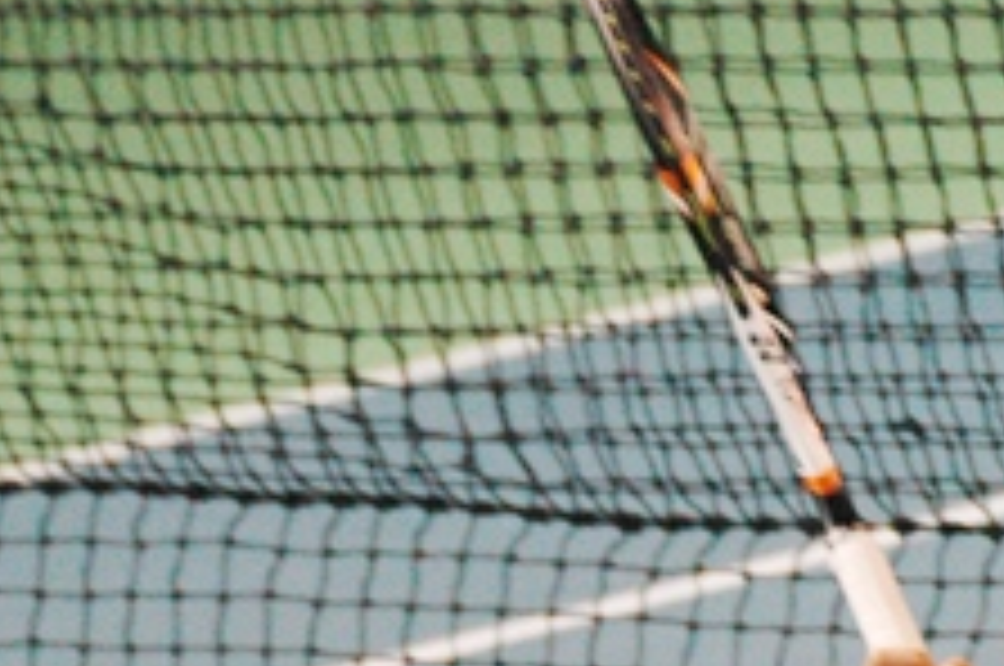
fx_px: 20496
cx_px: 1112
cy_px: 774
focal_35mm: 736
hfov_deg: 2.8
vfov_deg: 1.9
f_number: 5.3
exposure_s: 1/200
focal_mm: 200
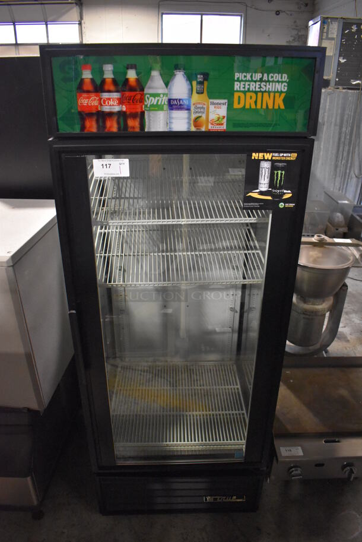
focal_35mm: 27
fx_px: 407
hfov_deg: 48.0
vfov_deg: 67.3
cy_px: 271
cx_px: 181
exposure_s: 1/125
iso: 5000
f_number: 3.5
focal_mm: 18
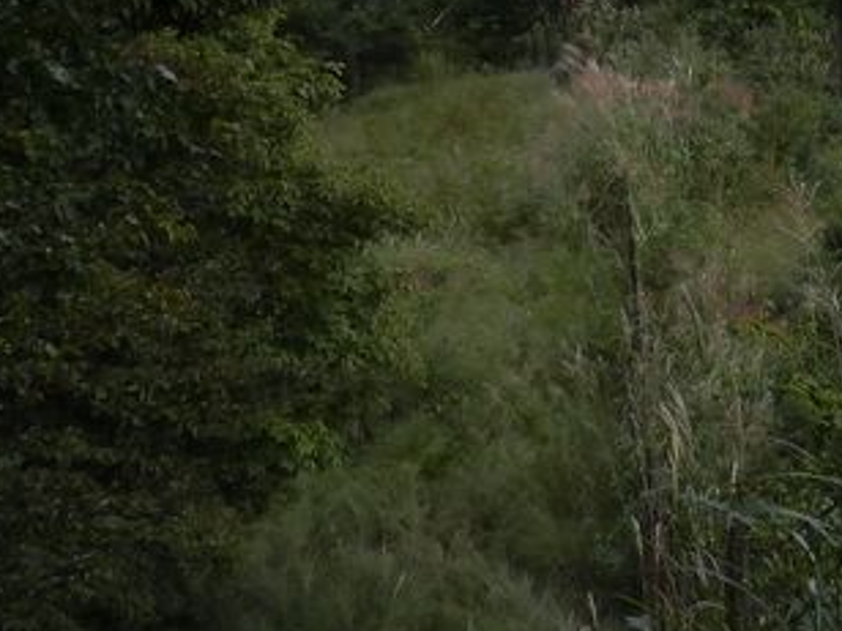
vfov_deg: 18.5
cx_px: 899
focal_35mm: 78
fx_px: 1897
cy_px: 20
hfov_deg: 23.6
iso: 80
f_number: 3.3
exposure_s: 1/200
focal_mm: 5.5
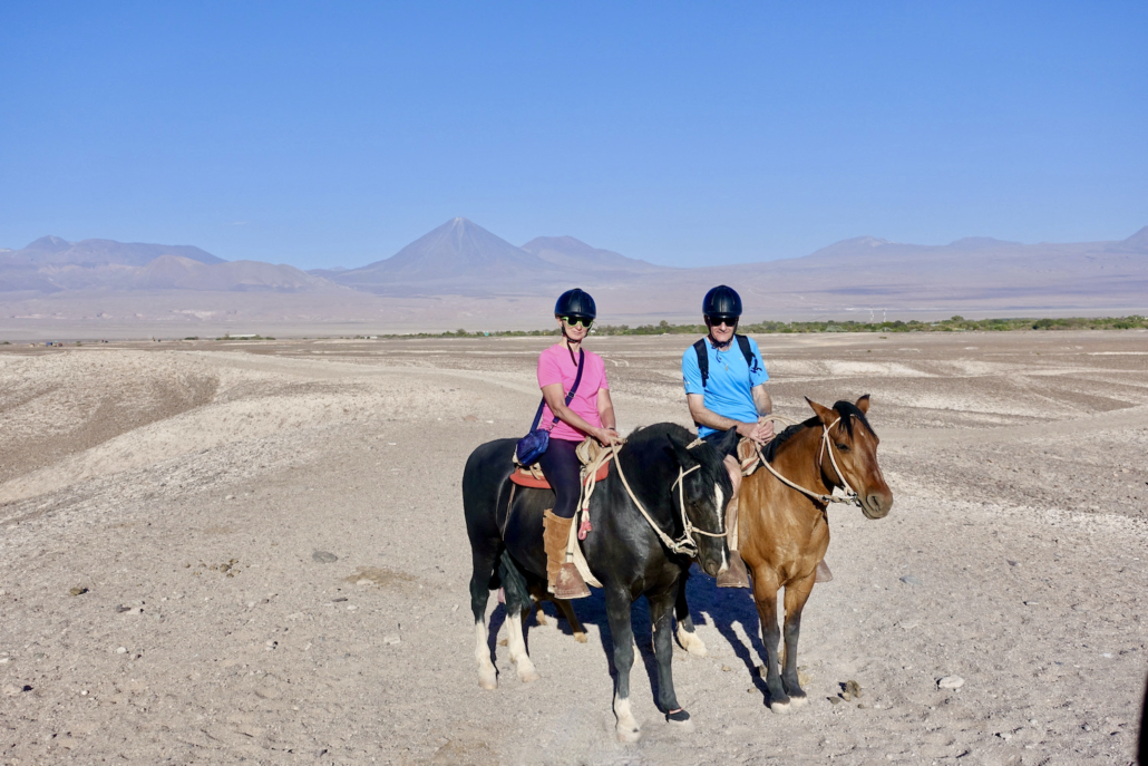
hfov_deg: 51.9
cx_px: 574
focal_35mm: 37
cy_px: 383
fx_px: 1180
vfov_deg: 36.0
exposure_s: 1/200
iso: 125
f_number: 4
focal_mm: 13.53
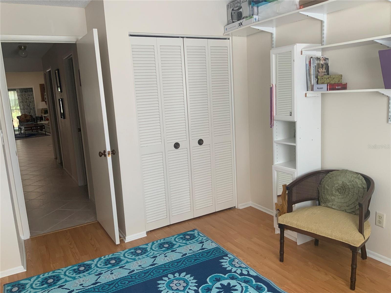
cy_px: 146
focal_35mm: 29
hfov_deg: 61.7
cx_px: 196
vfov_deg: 48.2
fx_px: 328
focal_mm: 3
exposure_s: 1/60
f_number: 1.8
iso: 50
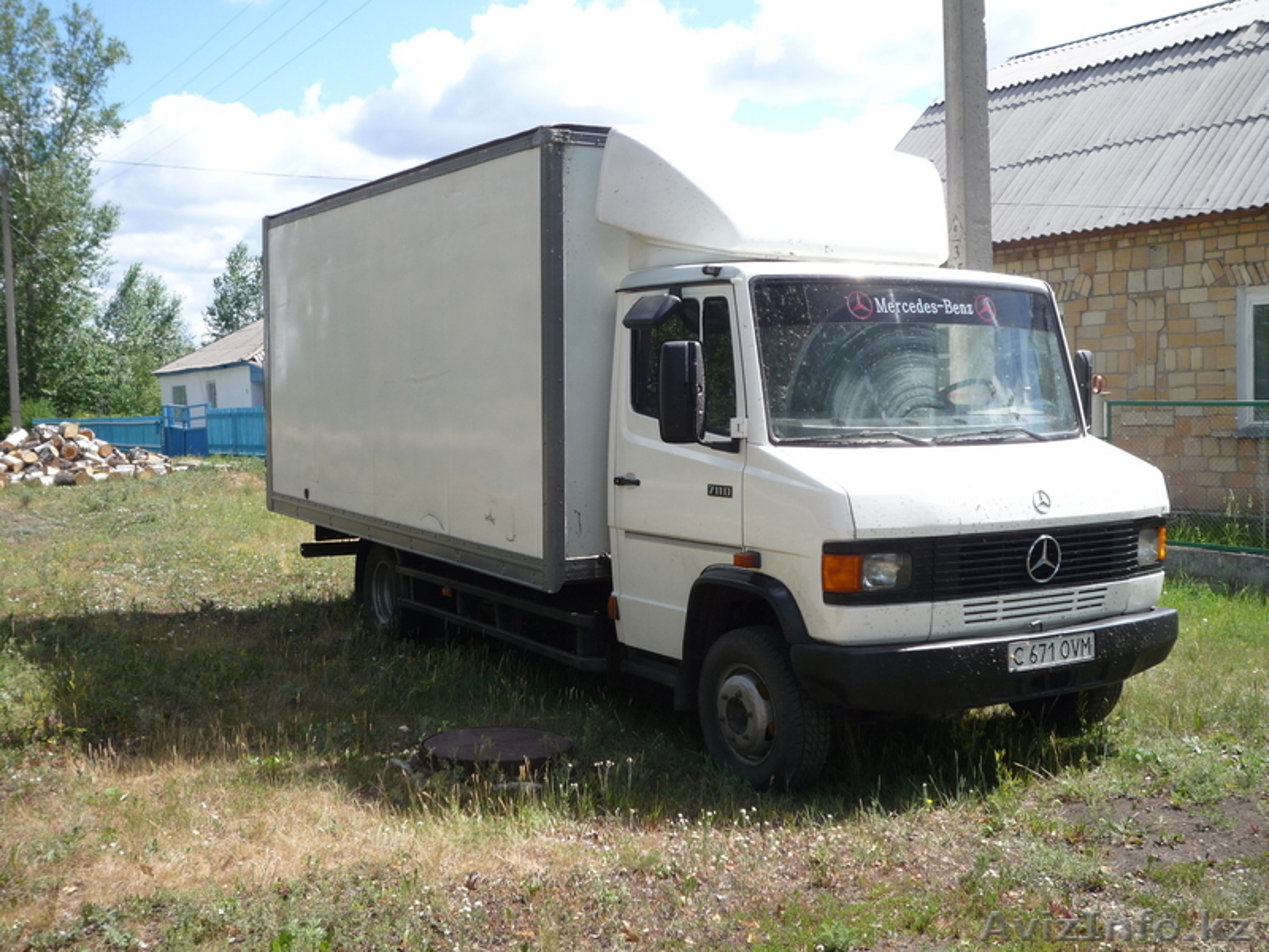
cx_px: 634
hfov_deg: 44.8
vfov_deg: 34.3
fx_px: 1540
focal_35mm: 42
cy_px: 476
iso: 100
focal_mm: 7.3
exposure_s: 1/500
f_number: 4.1
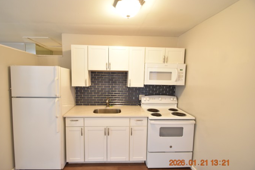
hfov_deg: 96.6
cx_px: 119
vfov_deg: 73.7
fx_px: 113
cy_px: 86
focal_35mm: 16
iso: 800
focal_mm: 10
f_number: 3.5
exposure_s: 1/30
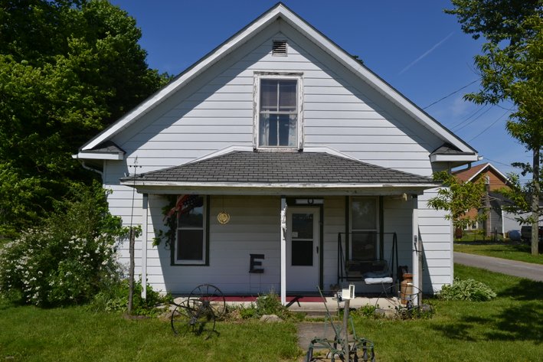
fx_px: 543
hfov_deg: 53.1
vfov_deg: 36.9
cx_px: 272
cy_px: 181
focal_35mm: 36
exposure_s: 1/400
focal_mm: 24
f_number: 10
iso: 100
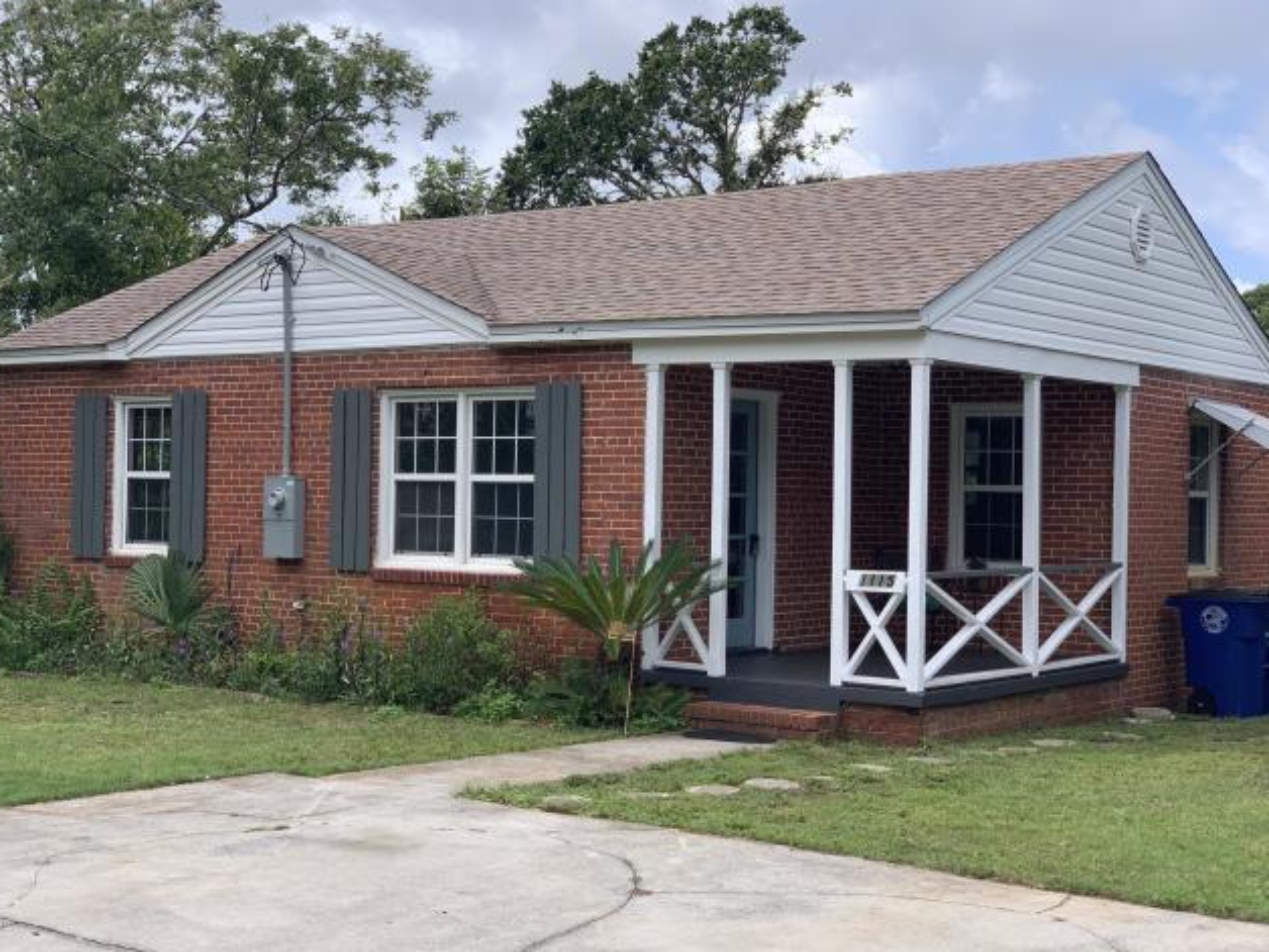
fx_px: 1943
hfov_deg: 36.2
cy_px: 469
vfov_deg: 27.5
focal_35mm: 53
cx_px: 626
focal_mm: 6
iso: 16
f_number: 2.4
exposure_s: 1/841
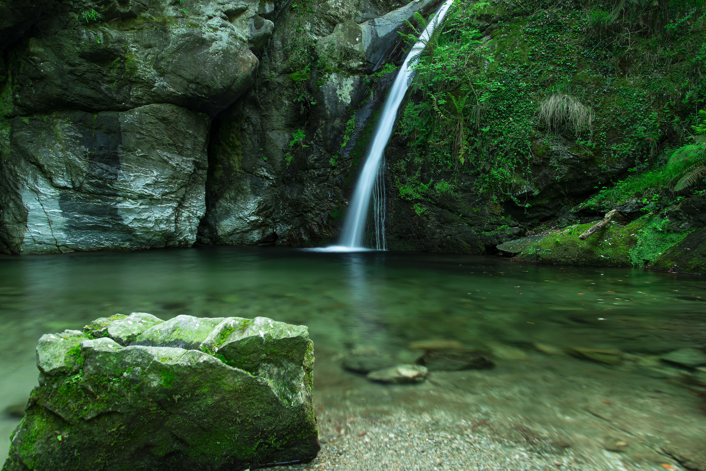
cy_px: 236
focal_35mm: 24
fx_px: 471
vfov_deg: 53.2
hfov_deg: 73.7
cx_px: 353
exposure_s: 3
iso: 100
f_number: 8
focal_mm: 24
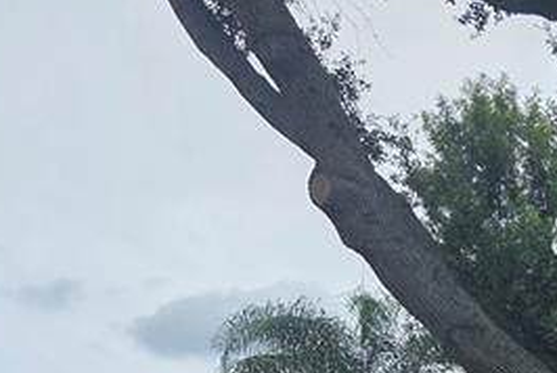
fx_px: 805
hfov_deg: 30.7
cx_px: 708
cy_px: 616
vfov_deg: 20.6
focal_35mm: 52
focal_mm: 2.2
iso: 40
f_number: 1.9
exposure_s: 1/1212
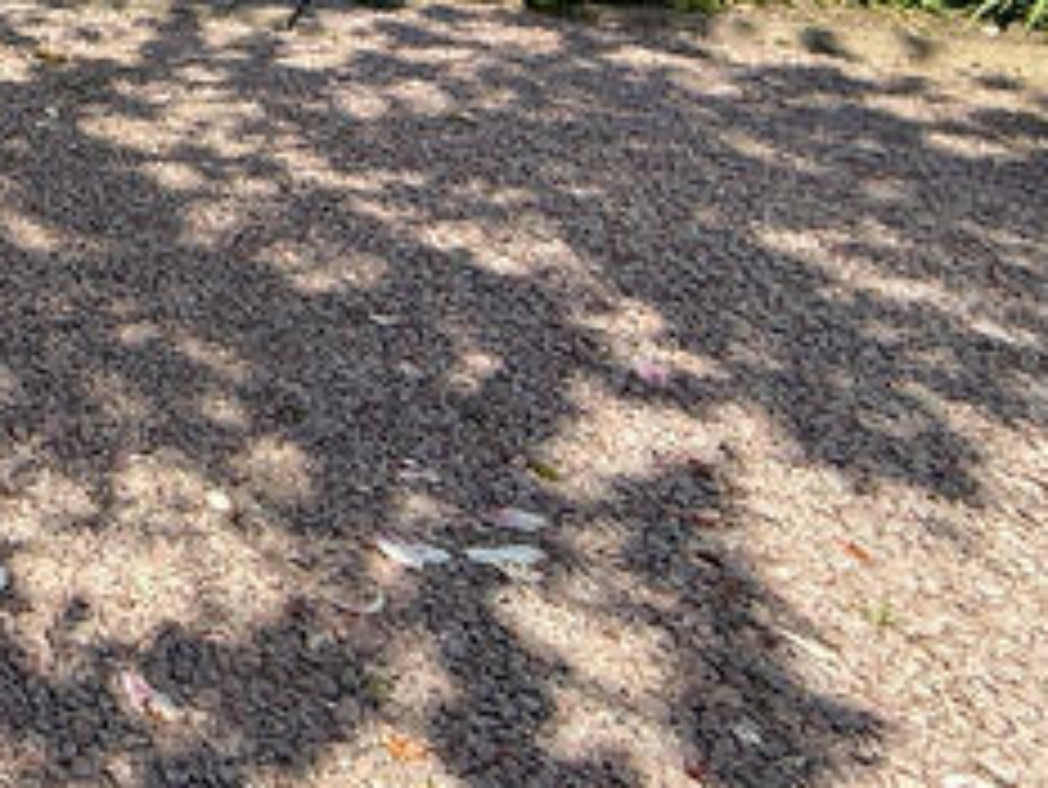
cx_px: -666
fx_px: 1454
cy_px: -234
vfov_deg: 25.9
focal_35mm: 48
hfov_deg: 25.1
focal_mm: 2.22
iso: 50
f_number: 2.2
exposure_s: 1/1613
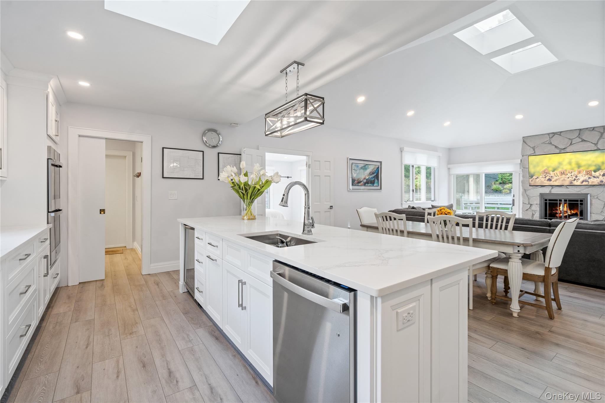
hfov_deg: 96.7
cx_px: 302
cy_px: 202
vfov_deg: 73.7
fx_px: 269
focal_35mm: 16
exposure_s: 1/10
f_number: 6.3
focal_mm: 16
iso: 250
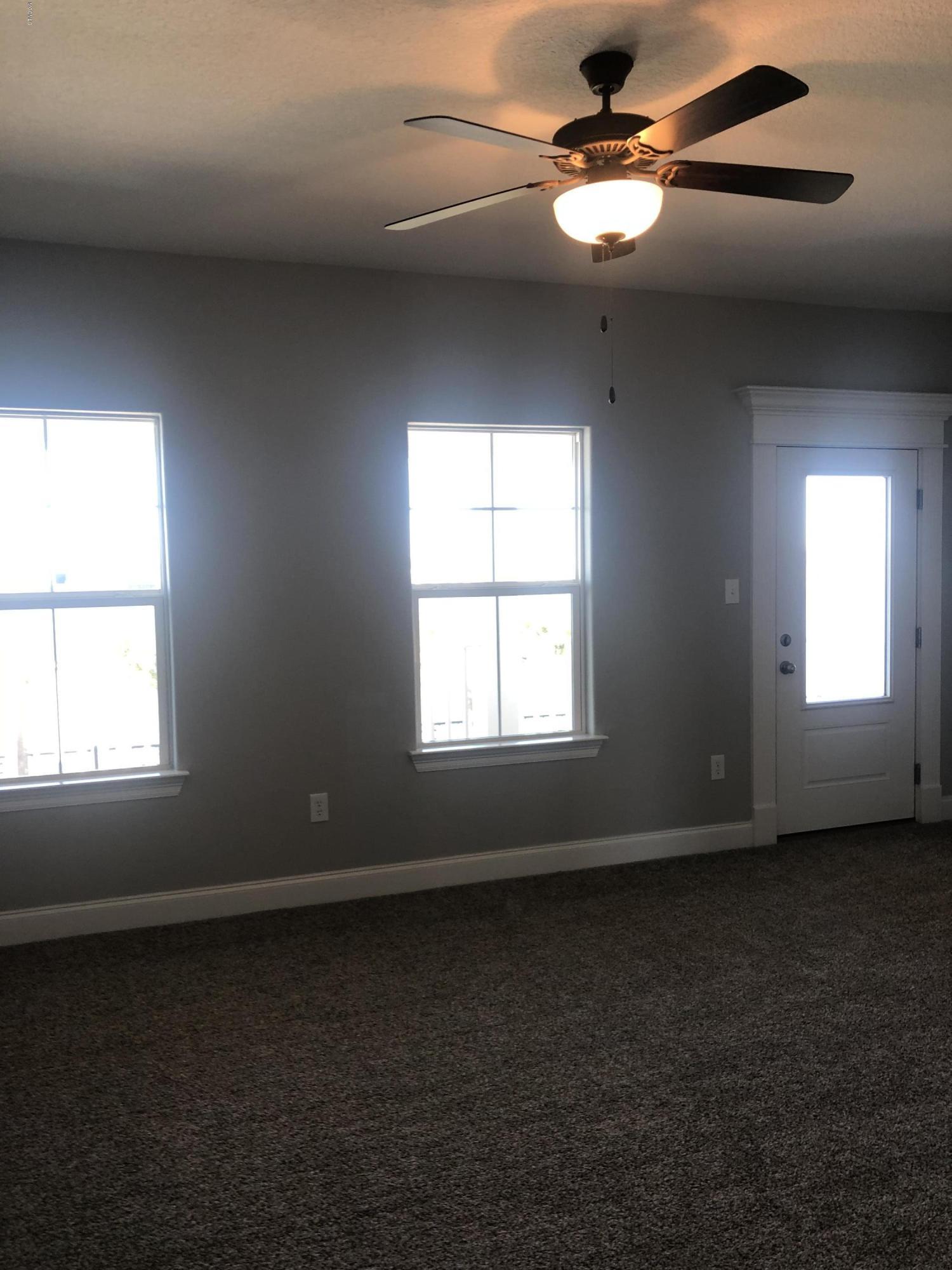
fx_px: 1027
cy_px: 635
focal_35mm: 28
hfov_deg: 49.7
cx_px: 476
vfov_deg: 63.4
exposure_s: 1/60
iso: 40
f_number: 1.8
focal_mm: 4
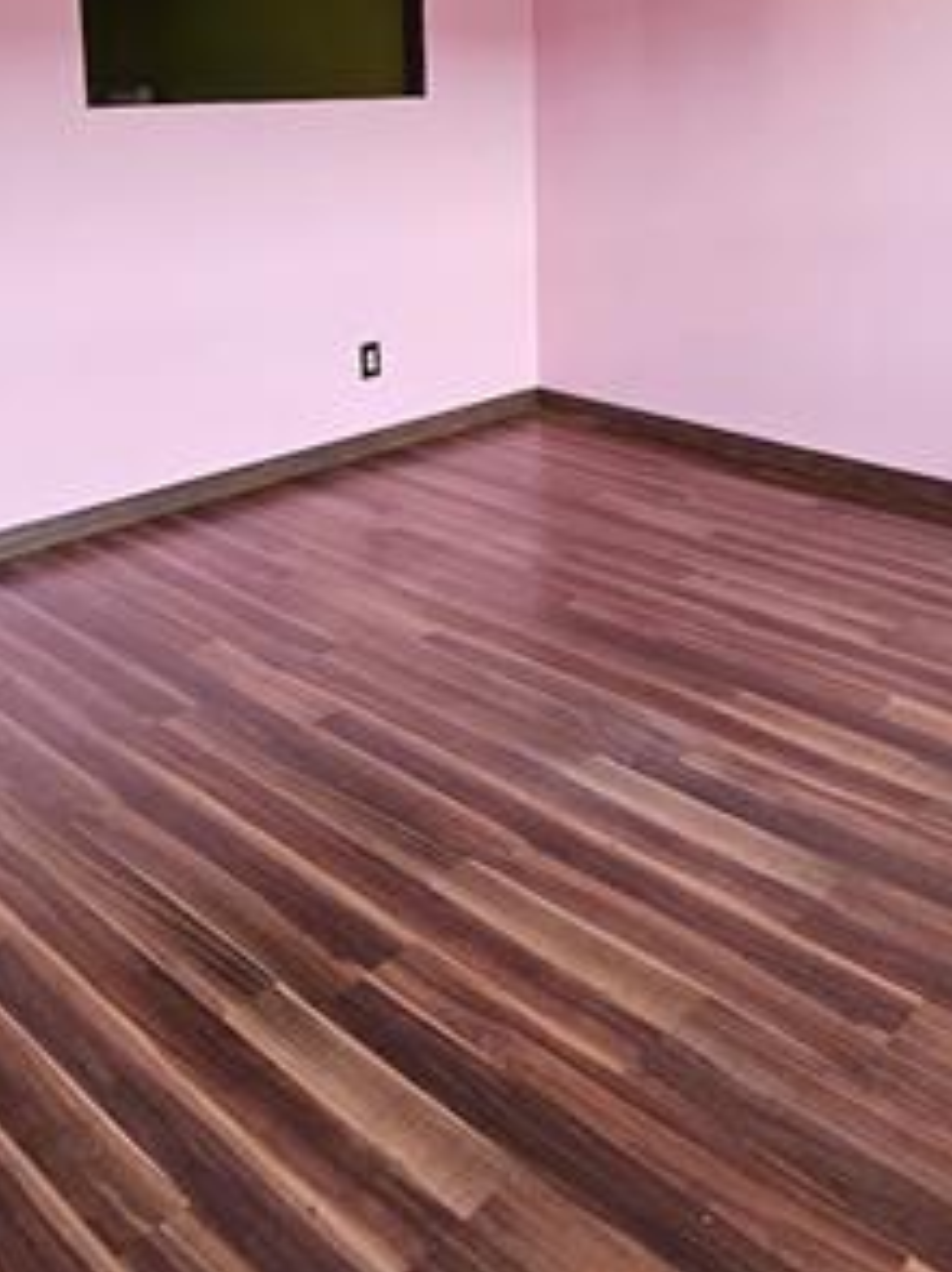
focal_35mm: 34
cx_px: 679
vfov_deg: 50.4
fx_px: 1249
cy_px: 238
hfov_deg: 40.9
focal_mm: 1.7
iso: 80
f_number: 2.2
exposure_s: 1/60
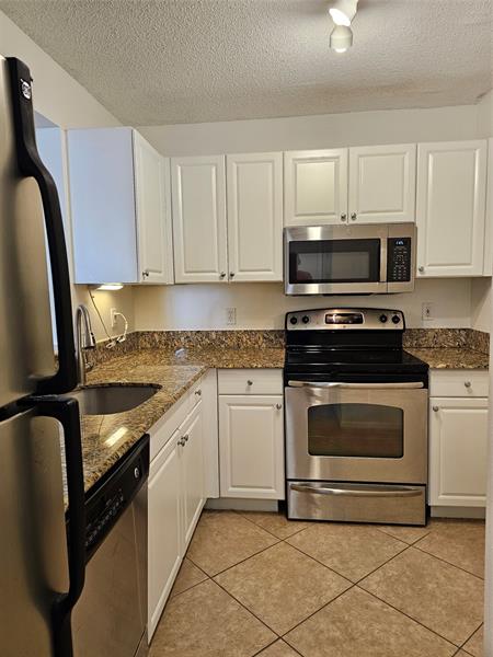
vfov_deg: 73.9
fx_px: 437
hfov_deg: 58.9
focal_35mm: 23
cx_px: 246
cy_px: 328
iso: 250
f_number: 1.7
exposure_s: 1/120
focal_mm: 6.3
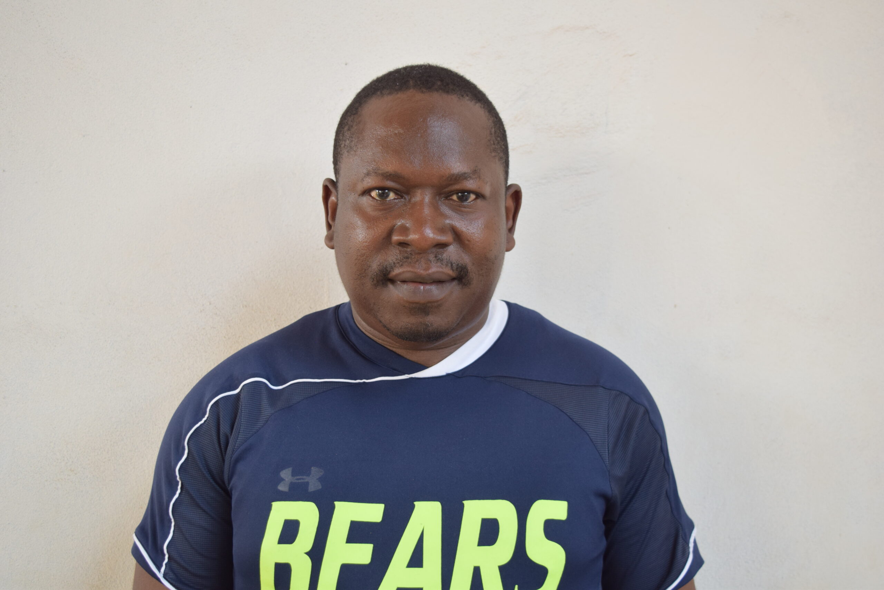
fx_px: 1031
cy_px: 295
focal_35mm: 42
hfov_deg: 46.4
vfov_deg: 31.9
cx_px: 442
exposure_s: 1/80
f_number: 4.5
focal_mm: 28
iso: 400
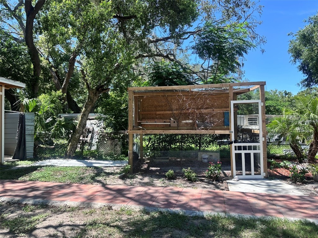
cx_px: 159
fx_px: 220
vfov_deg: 56.8
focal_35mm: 24
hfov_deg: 71.6
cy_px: 119
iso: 80
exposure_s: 1/1541
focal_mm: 6.86
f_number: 1.78
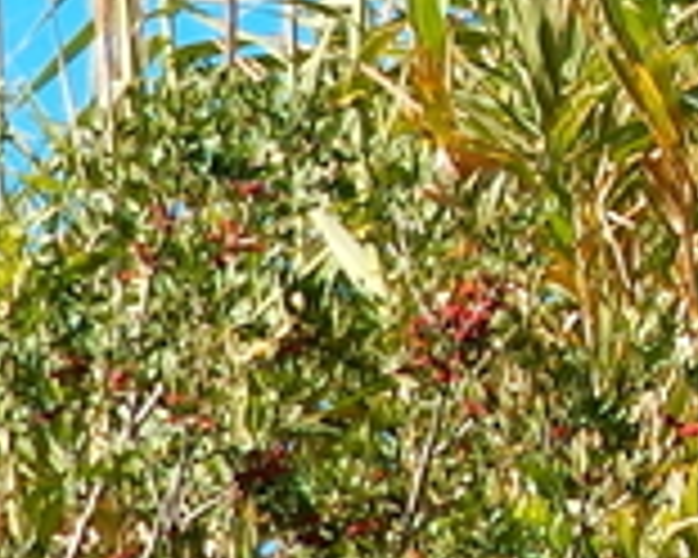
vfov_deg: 4.1
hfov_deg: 5.0
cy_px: 47
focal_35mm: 380
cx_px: 1590
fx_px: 7850
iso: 80
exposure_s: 1/320
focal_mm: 9.6
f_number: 4.4
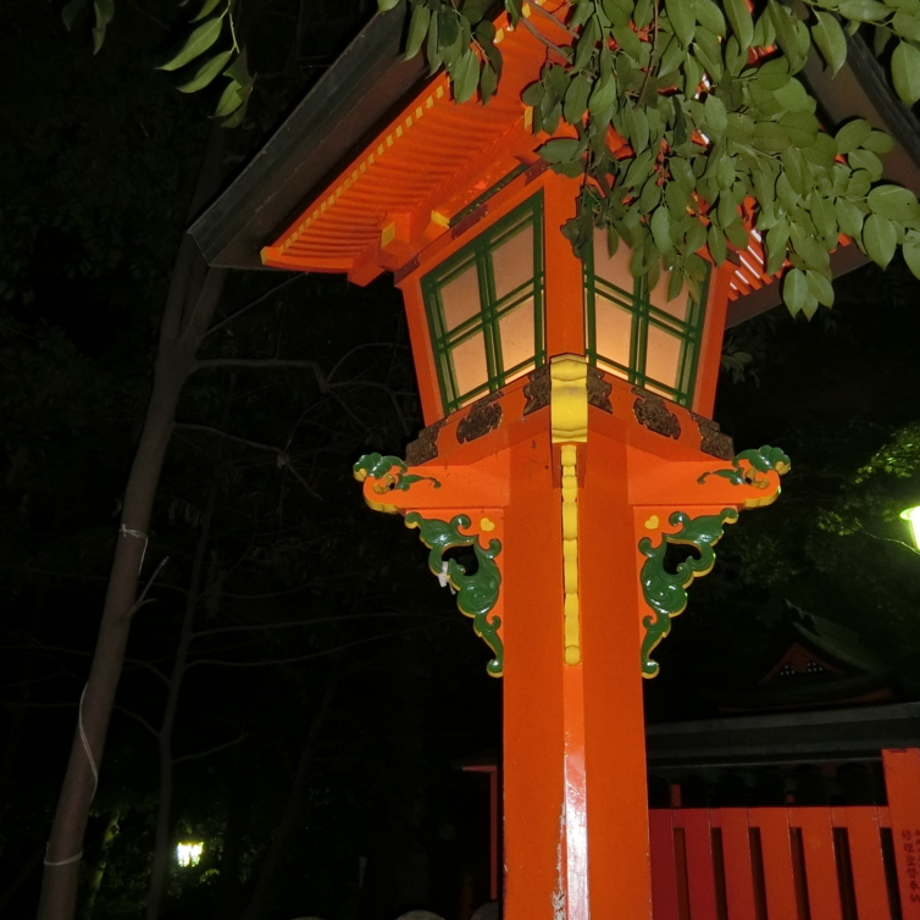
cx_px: 467
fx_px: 902
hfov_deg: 54.0
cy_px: 508
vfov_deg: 53.9
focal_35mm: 30
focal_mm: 4.5
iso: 400
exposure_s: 1/15
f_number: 3.5
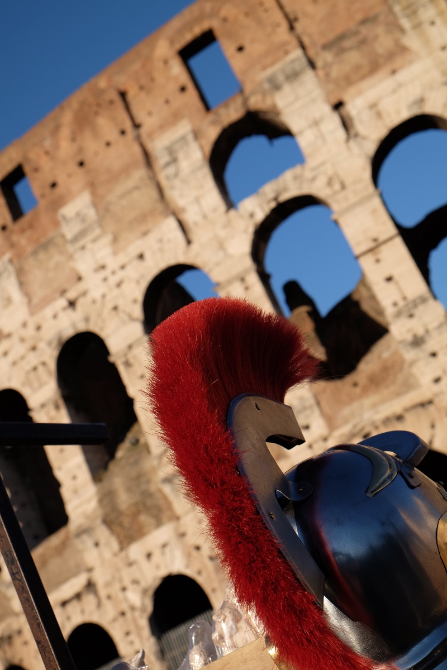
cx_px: 224
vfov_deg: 38.9
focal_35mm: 51
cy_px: 335
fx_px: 950
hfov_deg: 26.5
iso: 200
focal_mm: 34.3
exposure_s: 1/350
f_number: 8
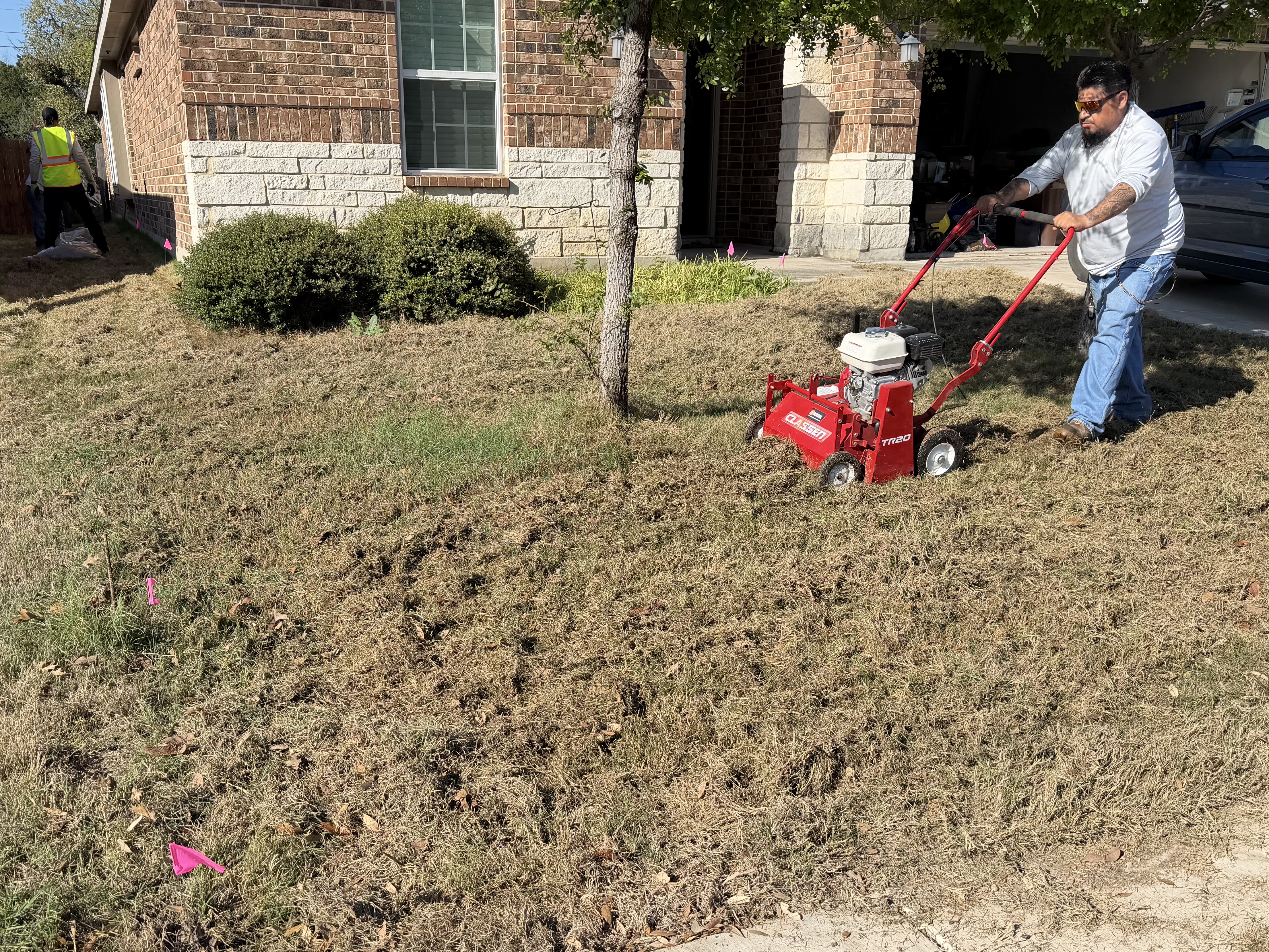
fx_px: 1137
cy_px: 578
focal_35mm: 31
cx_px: 596
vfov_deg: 45.2
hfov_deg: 58.3
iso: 80
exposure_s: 1/4405
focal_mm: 6.76
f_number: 1.78
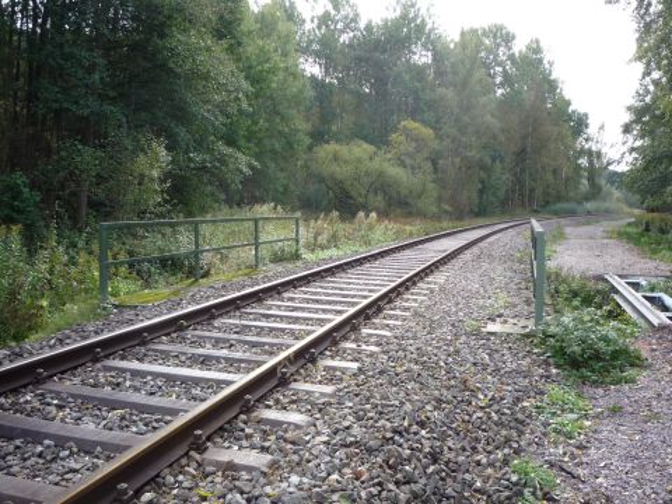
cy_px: 252
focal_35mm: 32
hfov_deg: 56.8
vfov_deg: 44.2
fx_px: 621
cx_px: 336
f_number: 4
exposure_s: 1/125
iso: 100
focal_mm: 5.2
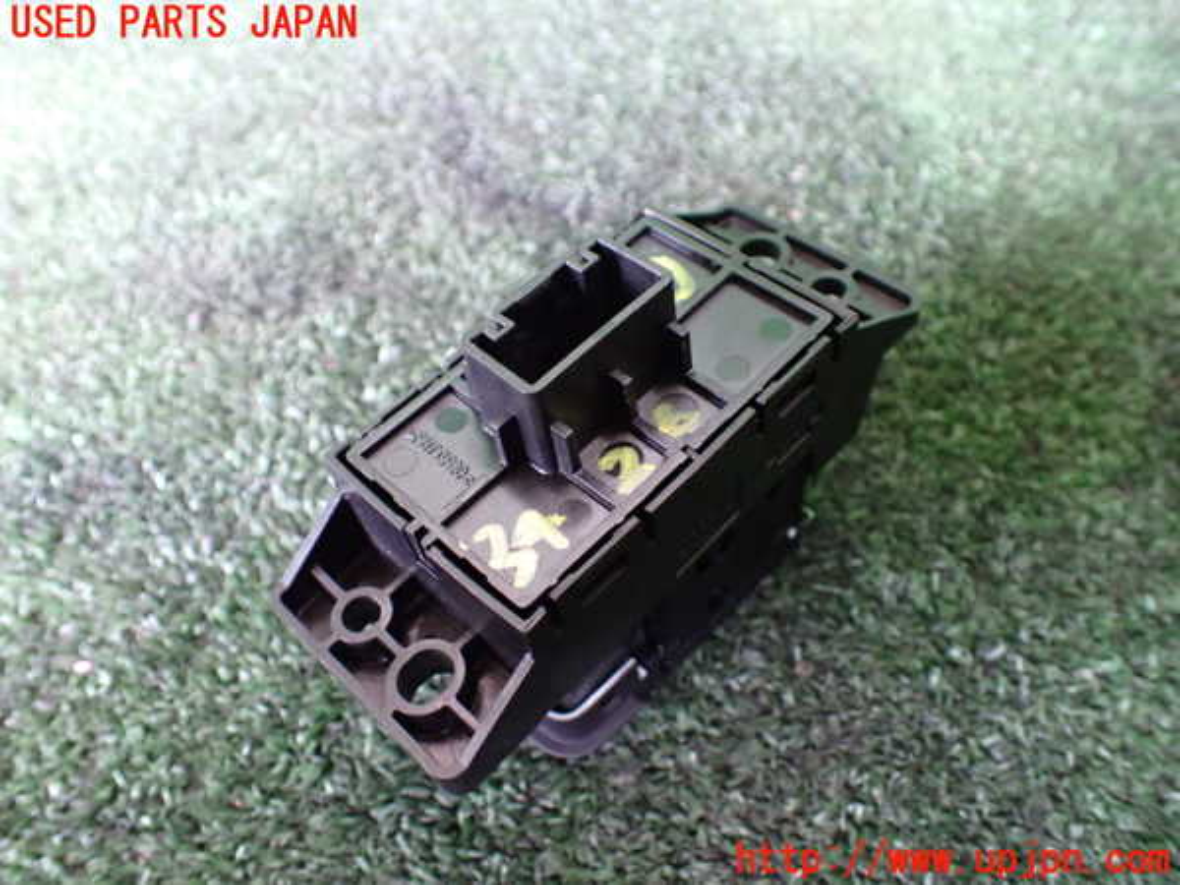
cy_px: 442
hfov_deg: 60.0
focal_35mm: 30
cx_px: 590
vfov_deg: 46.8
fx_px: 1023
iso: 1000
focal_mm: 5.4
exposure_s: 1/30
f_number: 2.3
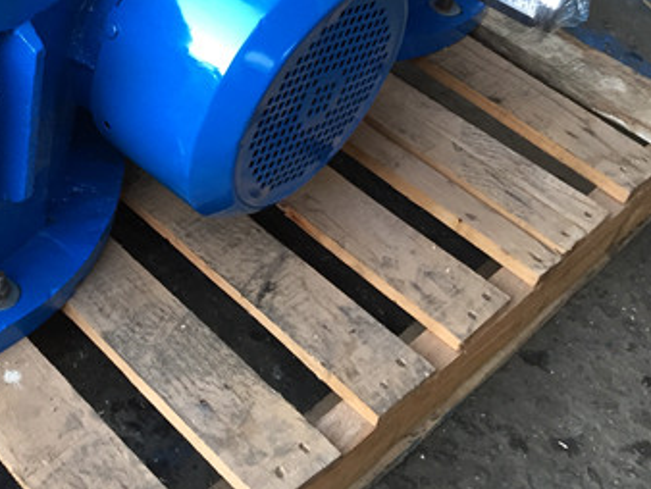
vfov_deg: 23.6
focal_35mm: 60
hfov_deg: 30.3
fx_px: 1129
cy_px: 26
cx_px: 31
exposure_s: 1/33
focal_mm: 4.15
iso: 125
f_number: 2.2
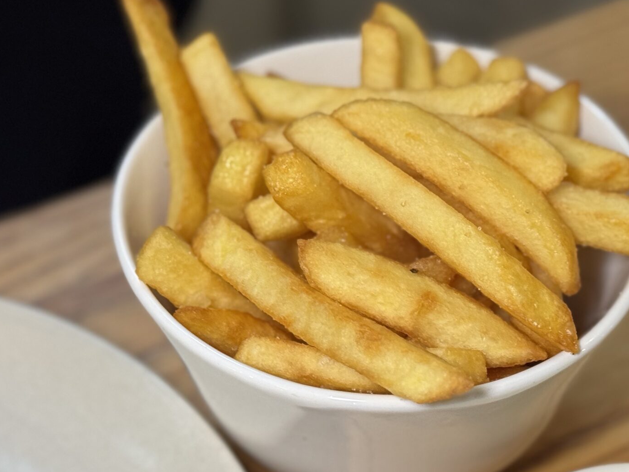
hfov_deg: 22.0
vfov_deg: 16.6
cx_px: 381
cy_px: 289
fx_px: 1617
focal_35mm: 89
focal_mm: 6.76
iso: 200
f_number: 1.78
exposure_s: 1/33
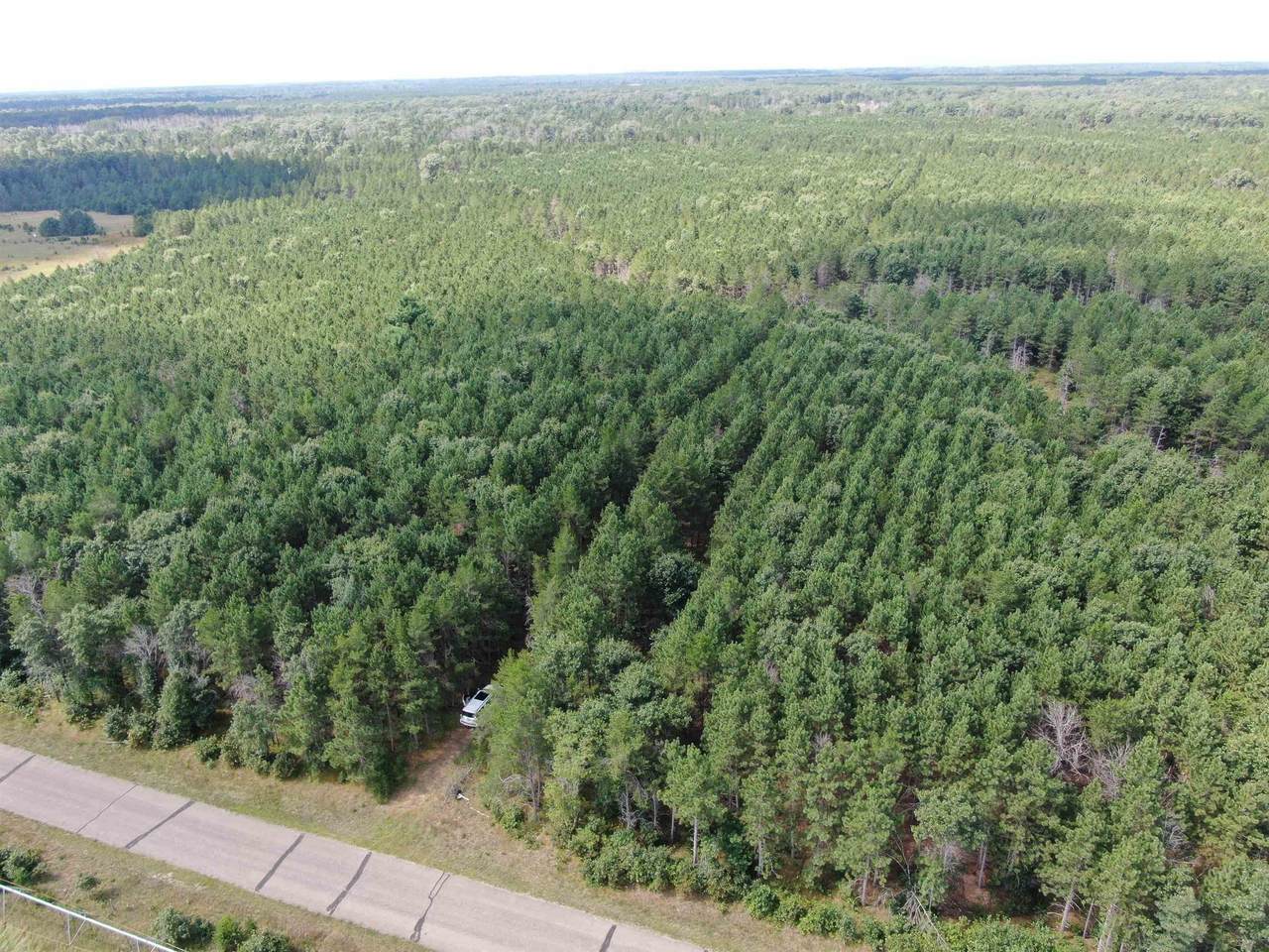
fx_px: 880
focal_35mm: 24
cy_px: 476
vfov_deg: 56.8
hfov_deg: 71.6
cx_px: 634
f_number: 2.8
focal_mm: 4.39
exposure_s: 1/240
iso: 100
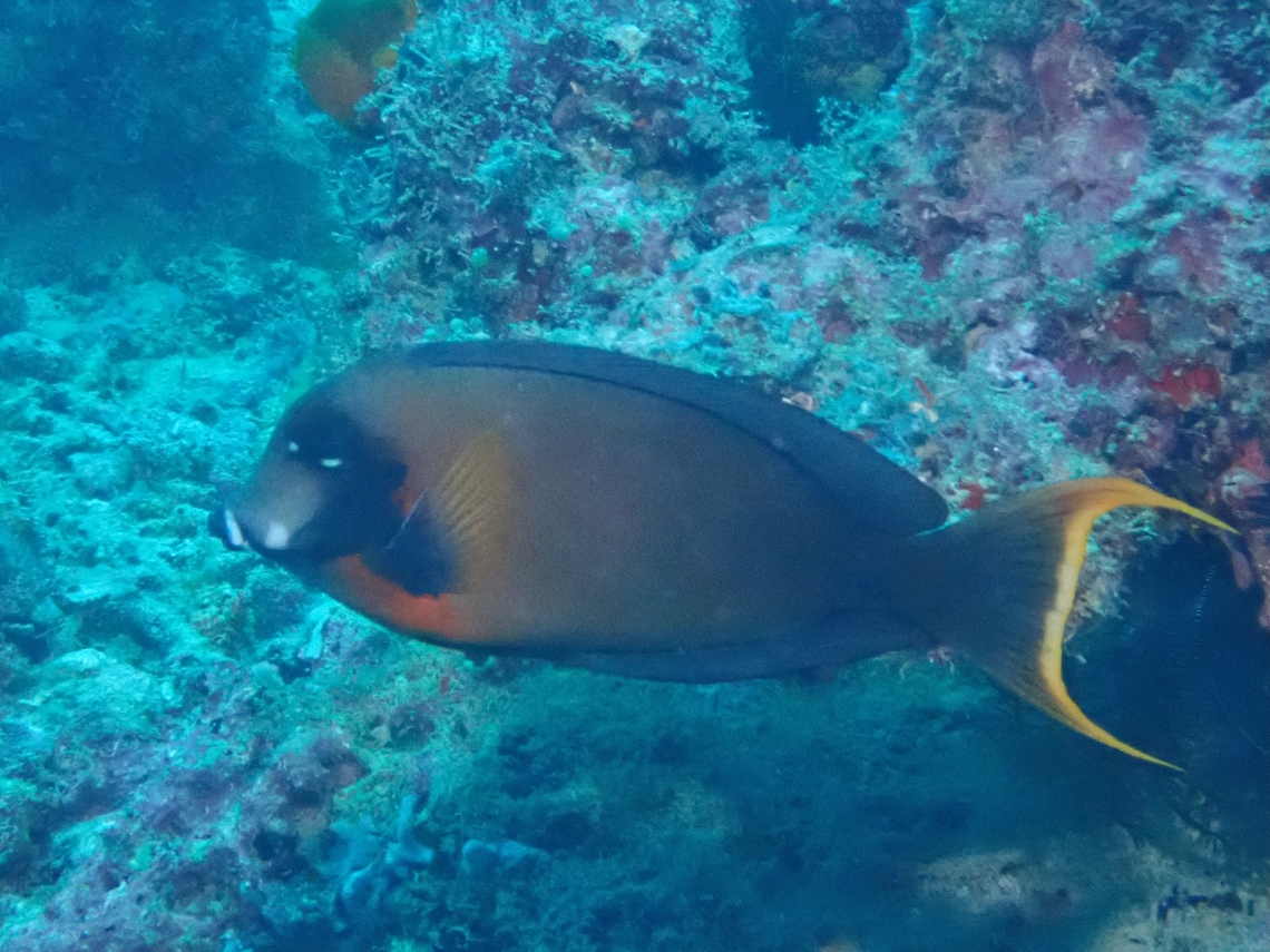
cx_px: 635
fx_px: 3669
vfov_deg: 14.8
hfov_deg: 19.6
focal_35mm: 100
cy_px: 476
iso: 1600
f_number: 6.3
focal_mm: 18
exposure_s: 1/200
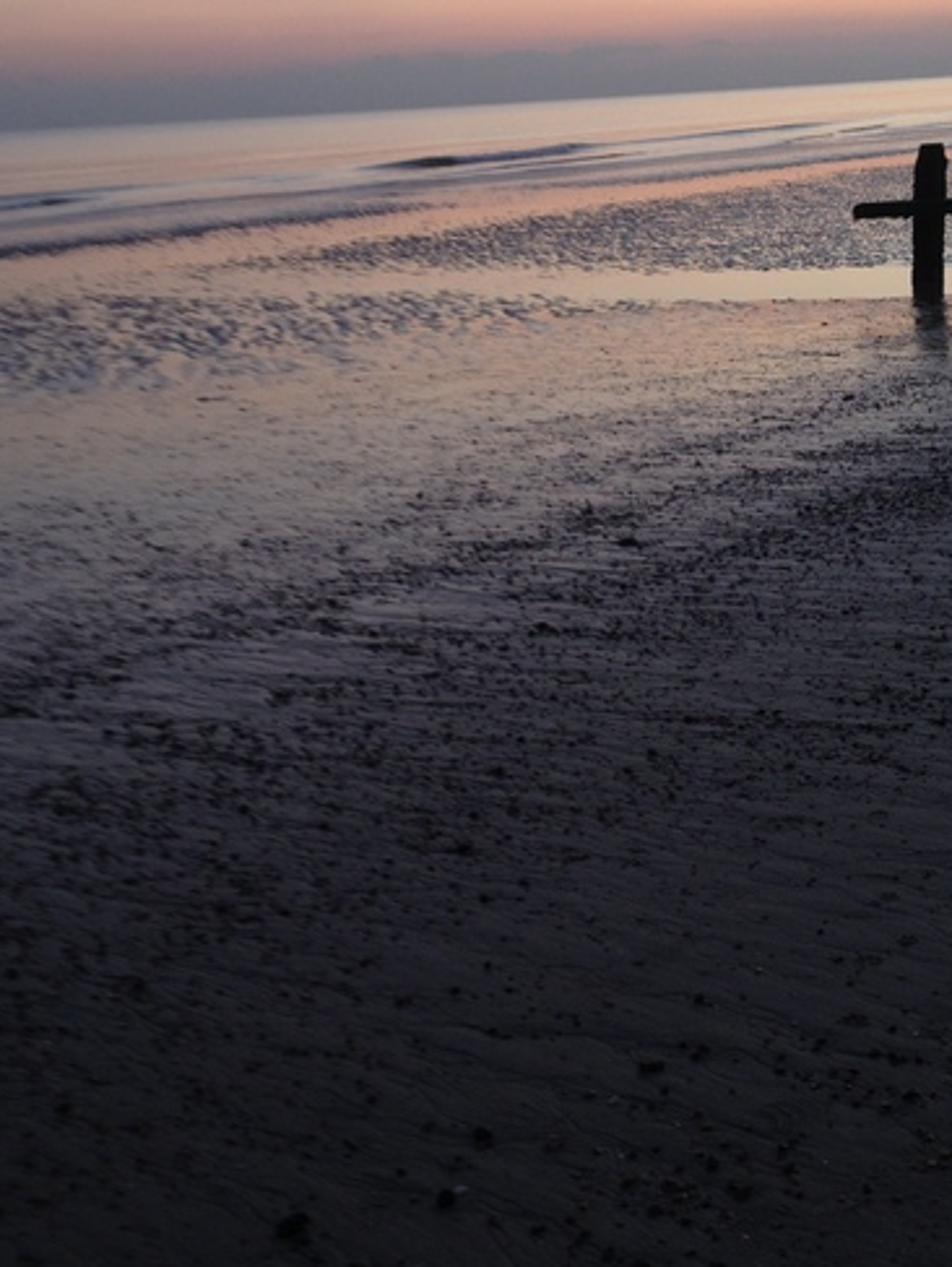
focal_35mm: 52
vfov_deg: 36.8
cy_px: 567
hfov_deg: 28.0
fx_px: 1904
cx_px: 567
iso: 50
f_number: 2.4
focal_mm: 4.12
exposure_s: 1/40
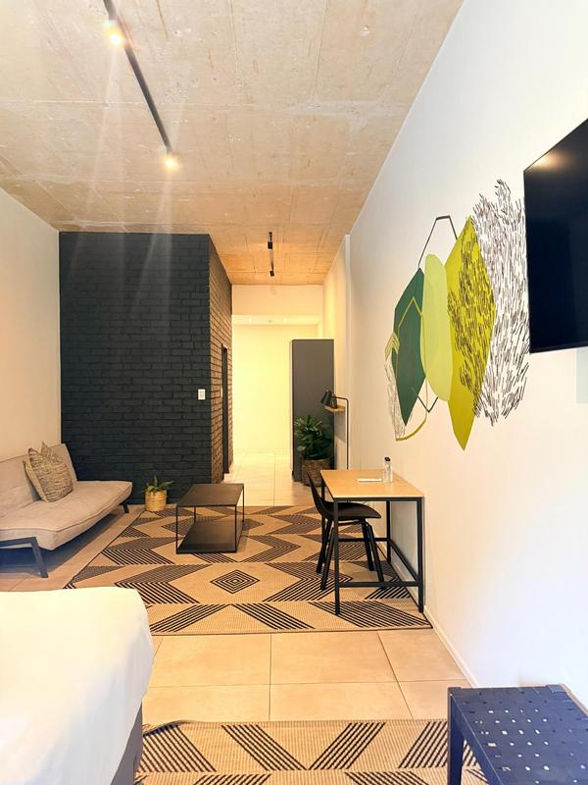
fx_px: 544
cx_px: 294
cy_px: 392
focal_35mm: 24
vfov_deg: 71.6
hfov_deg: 56.8
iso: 500
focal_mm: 6.76
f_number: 1.78
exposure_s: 1/50
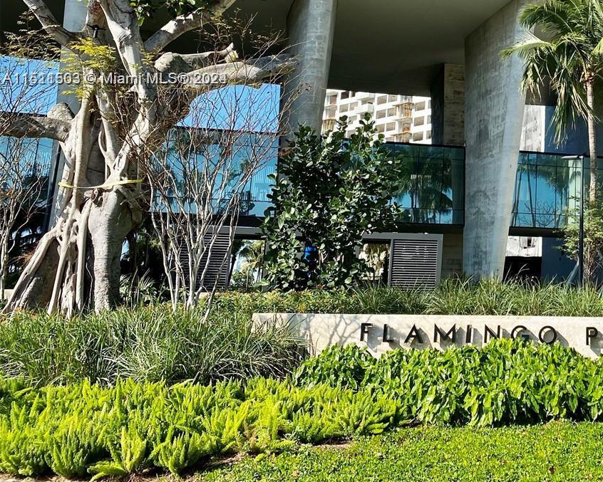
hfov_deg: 35.9
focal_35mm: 48
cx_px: 570
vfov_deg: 30.5
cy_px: 80
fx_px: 857
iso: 32
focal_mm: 4.25
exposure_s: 1/1838
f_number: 1.8
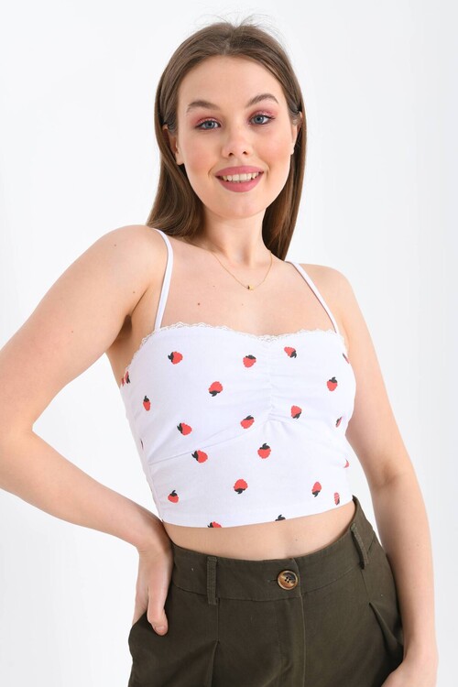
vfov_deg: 41.1
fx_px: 916
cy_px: 344
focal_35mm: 48
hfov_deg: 28.1
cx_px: 229
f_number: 6.3
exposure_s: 1/125
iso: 160
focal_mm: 48
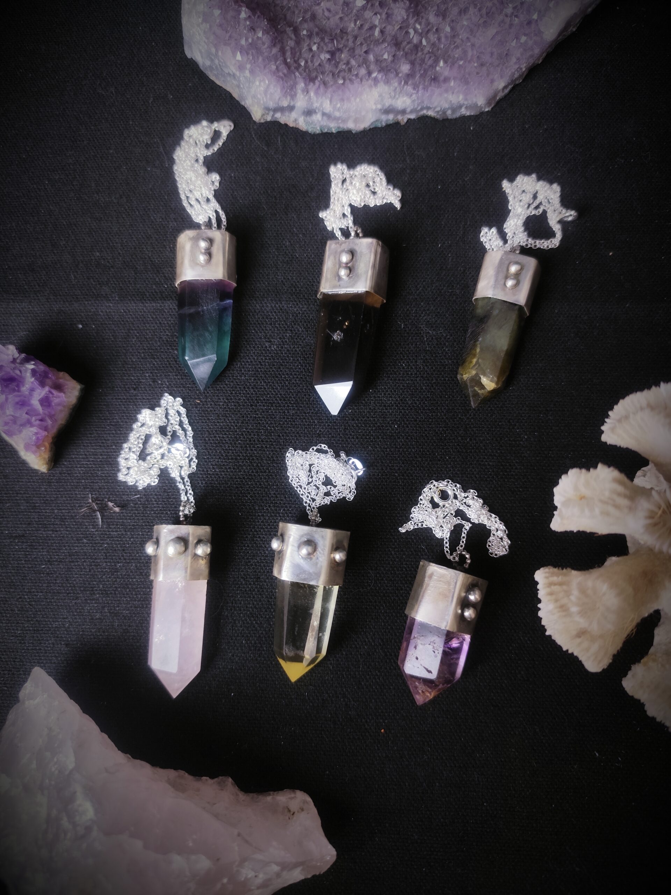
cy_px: 448
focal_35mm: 23
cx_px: 336
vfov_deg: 73.9
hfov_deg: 58.9
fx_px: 594
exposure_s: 1/50
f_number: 1.65
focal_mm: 6.19
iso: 400
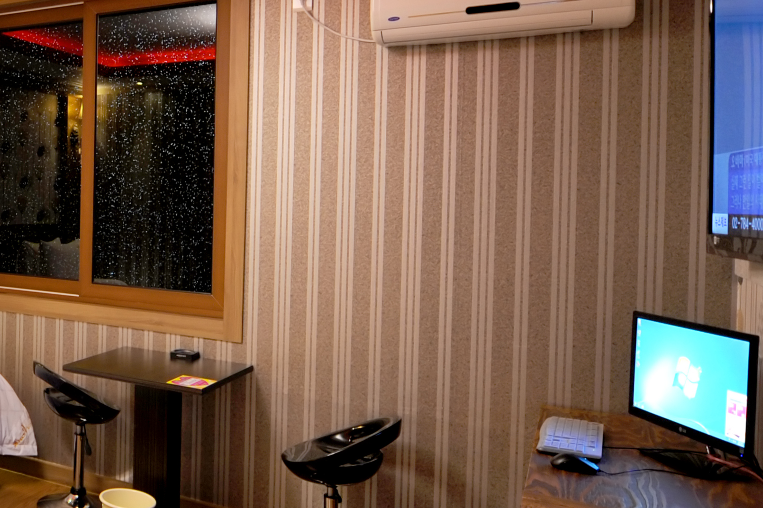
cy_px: 263
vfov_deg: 35.9
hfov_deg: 41.1
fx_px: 784
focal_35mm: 37
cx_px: -85
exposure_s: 1/25
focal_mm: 14
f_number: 2.8
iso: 400
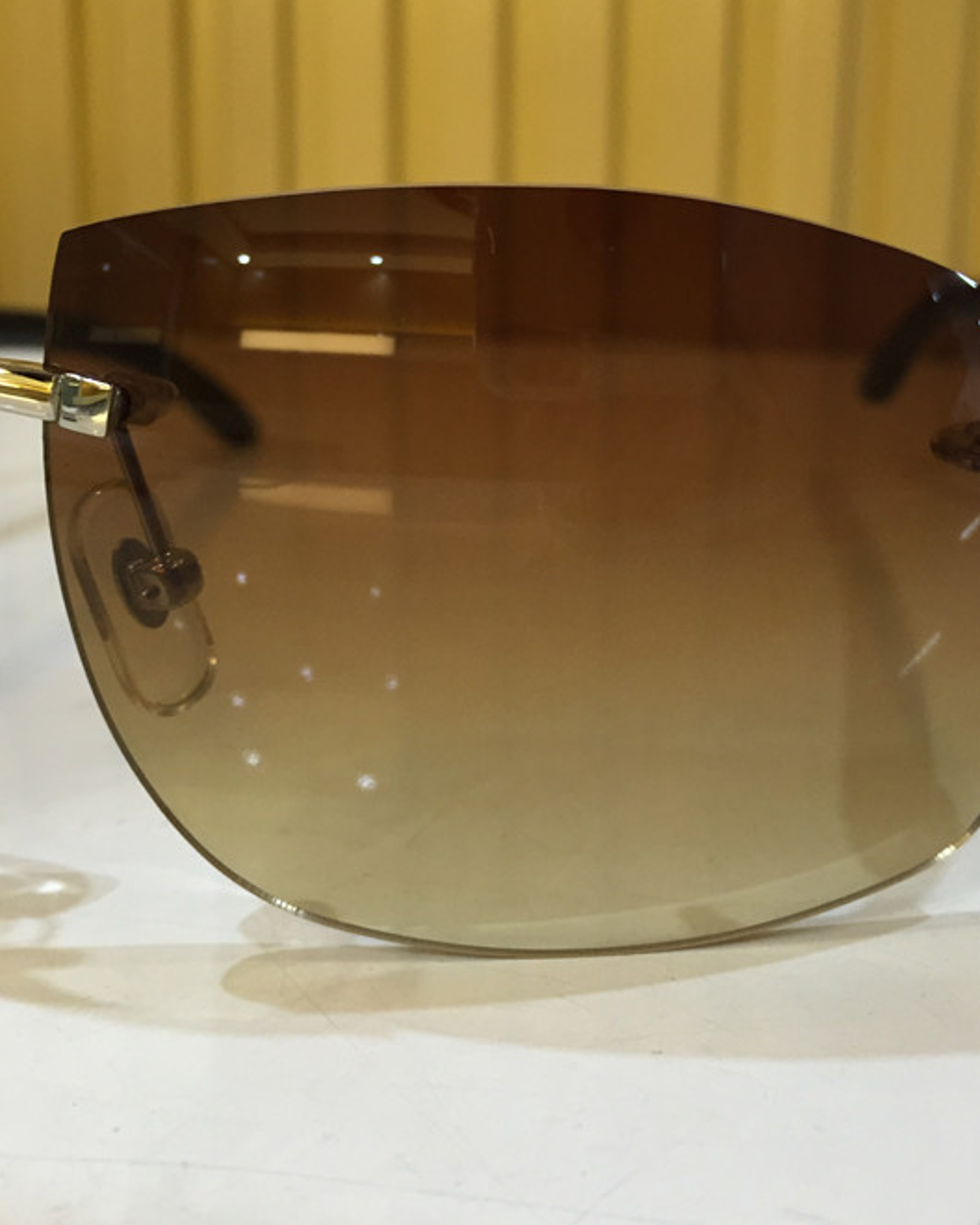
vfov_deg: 45.4
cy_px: 456
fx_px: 1450
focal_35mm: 40
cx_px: 603
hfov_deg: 37.1
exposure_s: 1/33
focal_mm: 4.15
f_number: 2.2
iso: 160
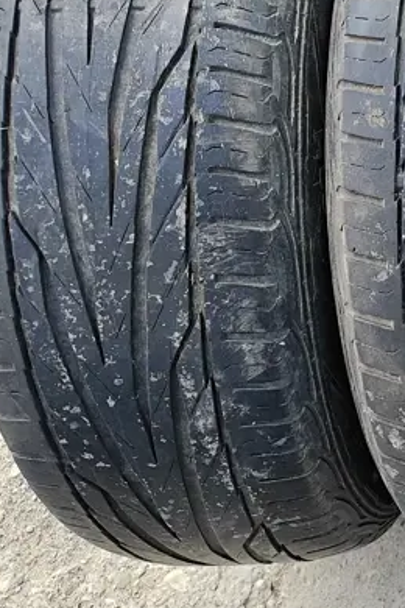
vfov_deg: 30.4
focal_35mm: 64
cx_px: 693
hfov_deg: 17.8
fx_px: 1080
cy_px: 94
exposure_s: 1/150
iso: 50
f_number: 1.89
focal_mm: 5.89
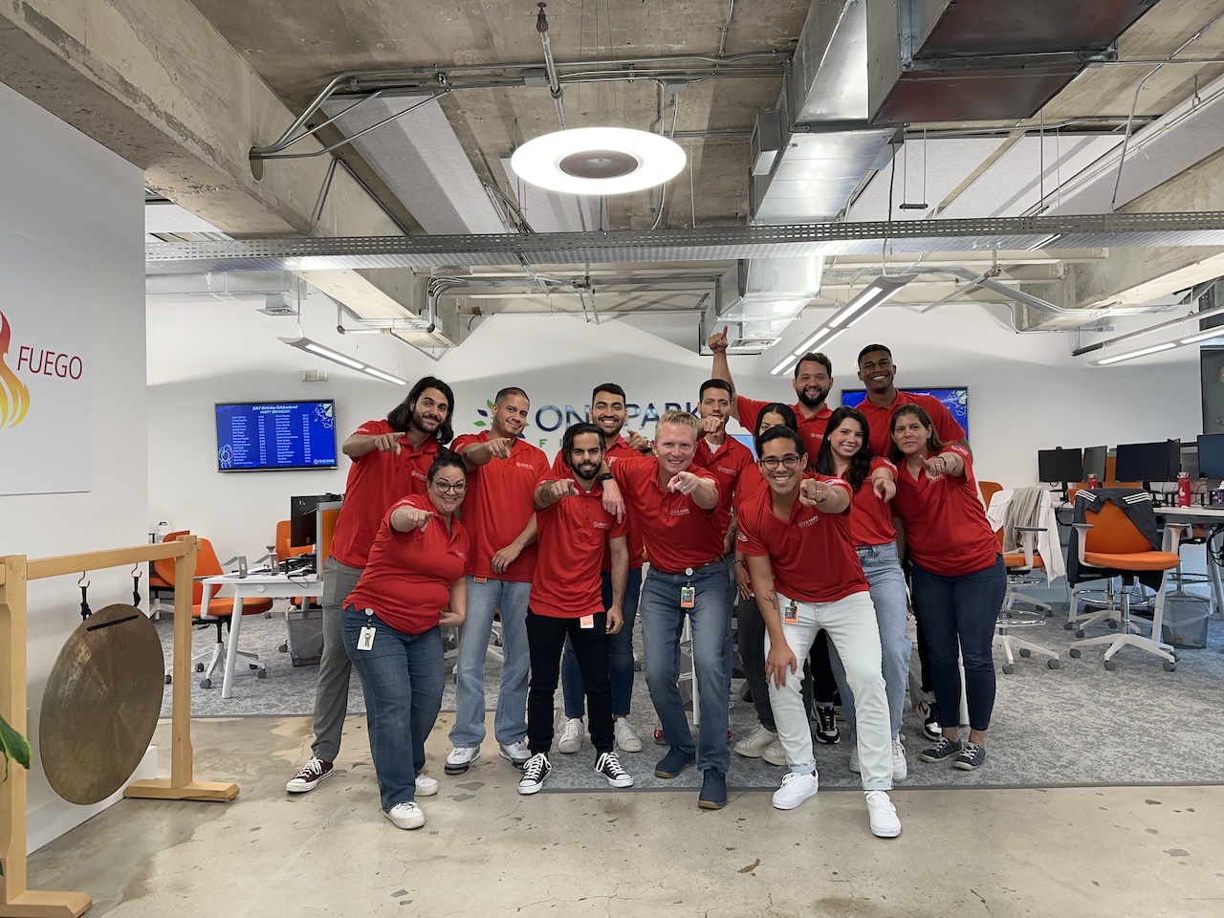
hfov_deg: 71.6
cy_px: 459
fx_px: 849
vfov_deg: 56.8
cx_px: 612
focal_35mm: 24
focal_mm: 6.86
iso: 125
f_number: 1.78
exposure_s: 1/60
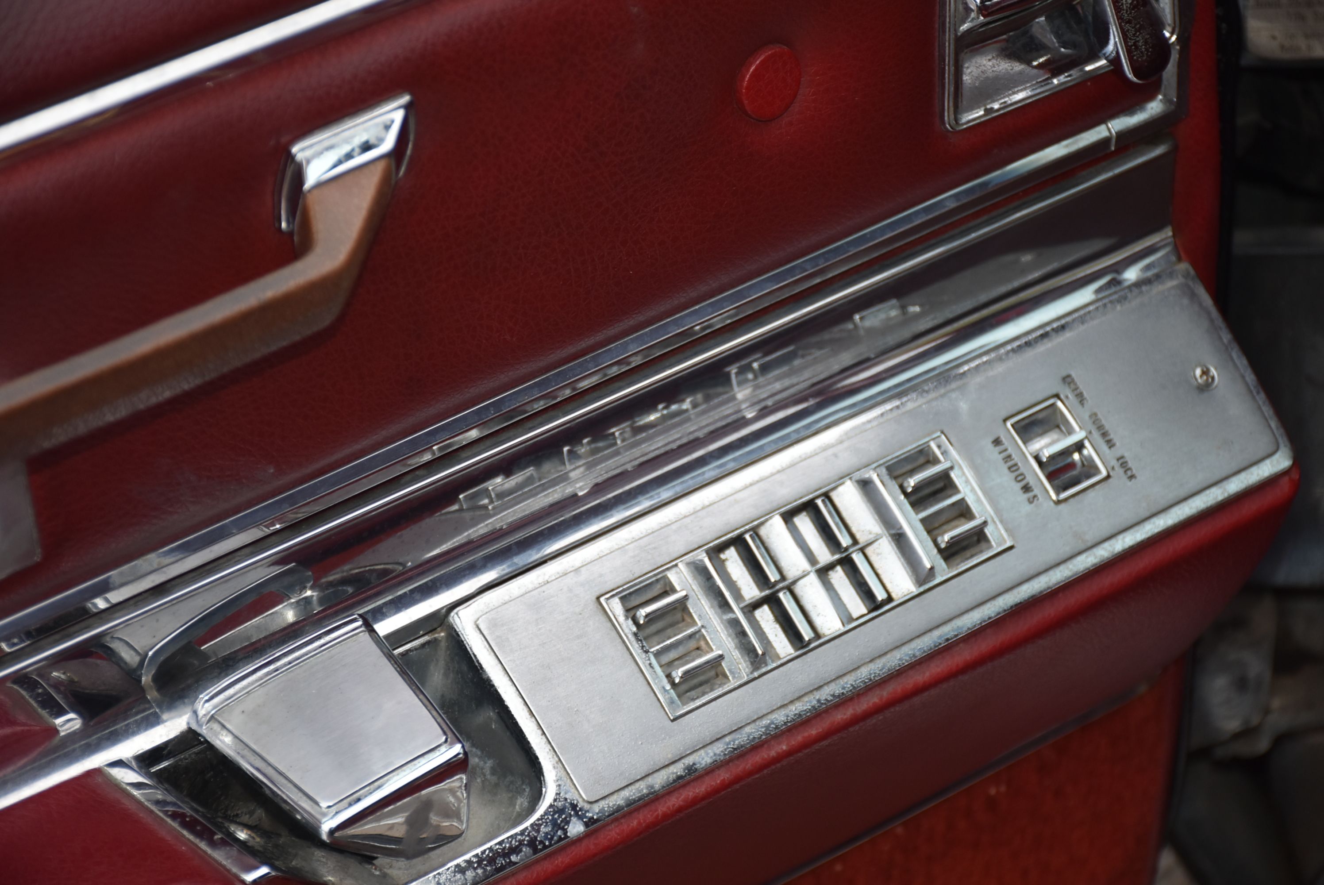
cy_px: 442
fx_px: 4417
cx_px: 662
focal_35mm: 120
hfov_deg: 17.0
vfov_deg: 11.4
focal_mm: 80
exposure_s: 1/60
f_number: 5.3
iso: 400
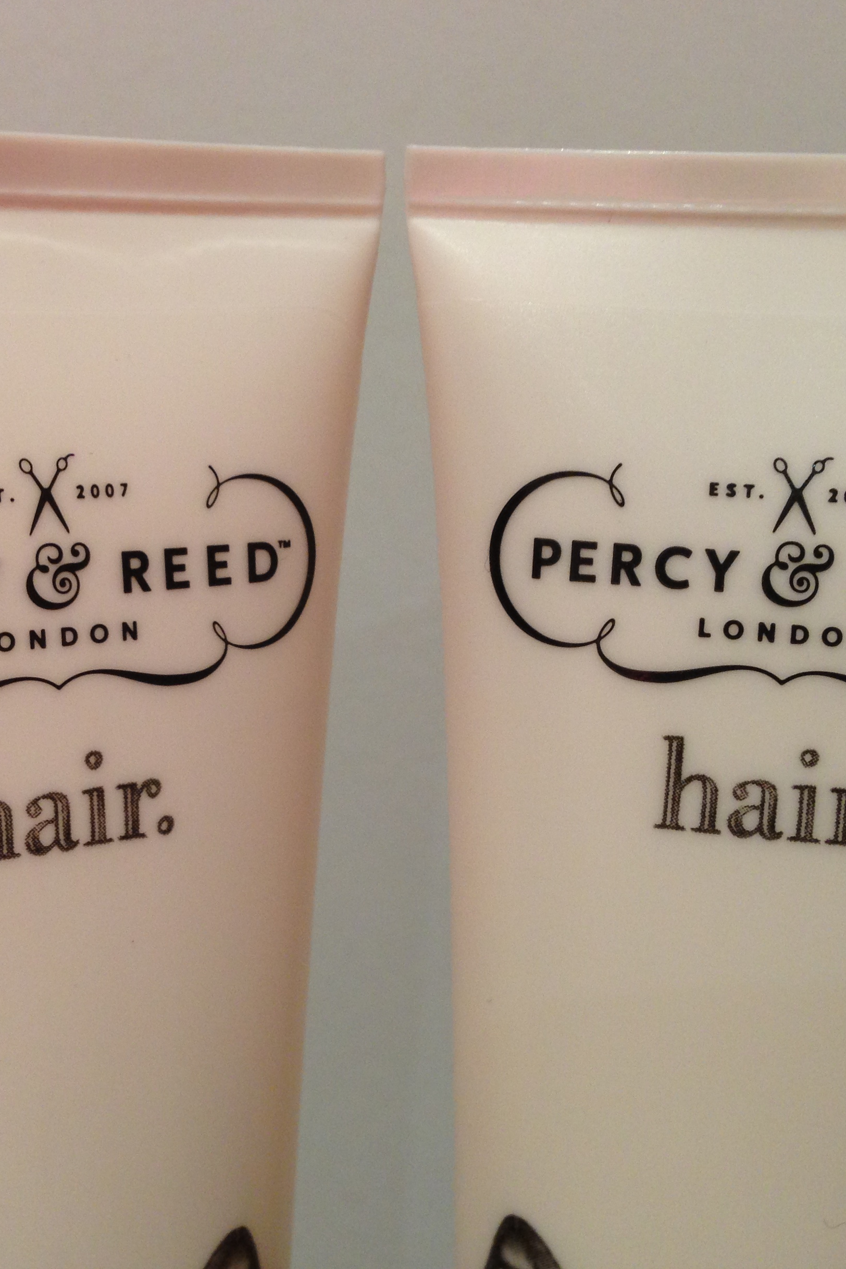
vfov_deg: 42.7
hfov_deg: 29.2
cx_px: 324
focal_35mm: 46
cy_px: 634
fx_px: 1621
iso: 125
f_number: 2.4
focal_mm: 4.13
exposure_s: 1/20
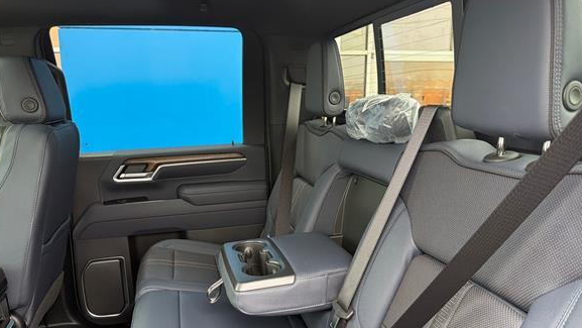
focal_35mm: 29
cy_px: 207
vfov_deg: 39.9
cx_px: 263
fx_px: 448
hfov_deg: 65.9
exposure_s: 1/60
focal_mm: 6.76
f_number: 1.78
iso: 640
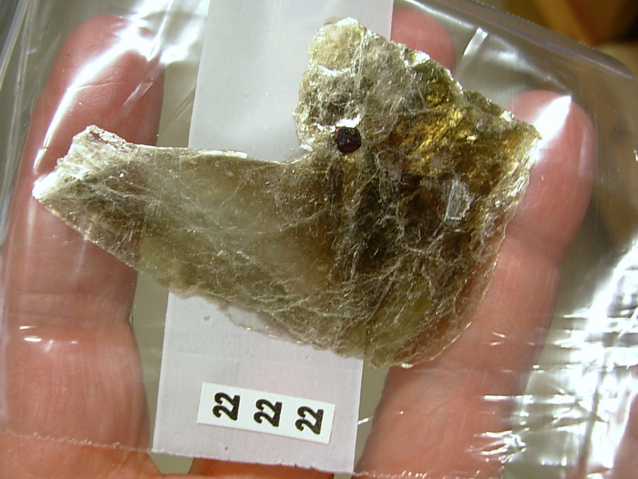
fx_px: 700
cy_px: 240
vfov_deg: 37.7
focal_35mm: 38
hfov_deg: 49.0
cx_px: 319
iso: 50
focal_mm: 6.3
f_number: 2.9
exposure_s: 1/17
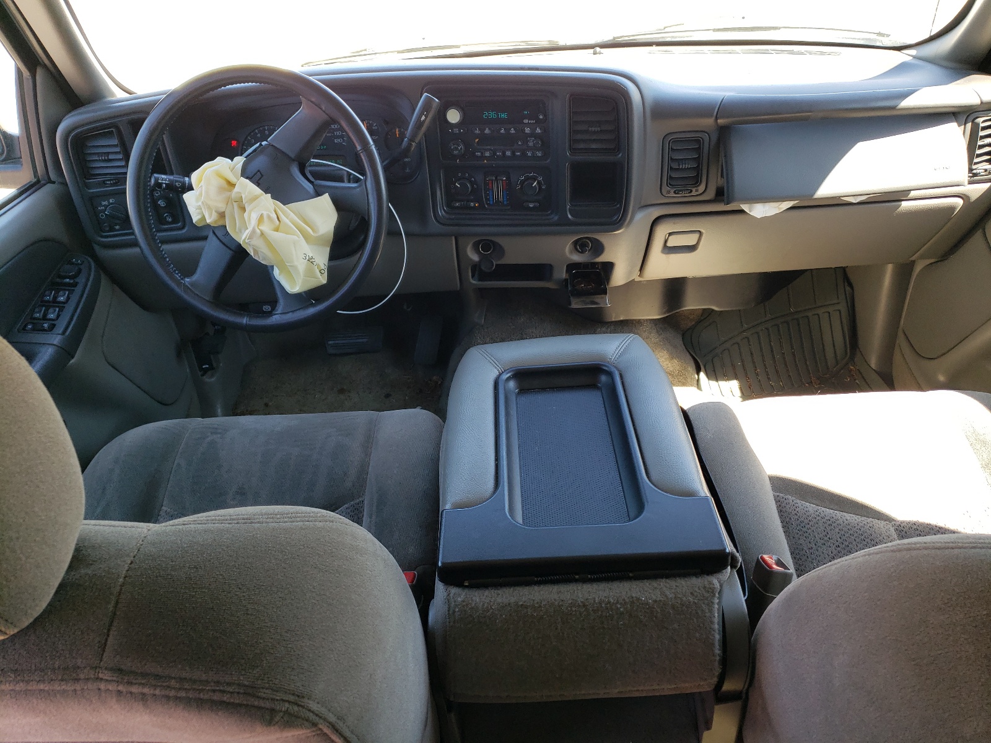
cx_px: 496
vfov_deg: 53.1
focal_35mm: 26
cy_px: 372
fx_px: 744
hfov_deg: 67.3
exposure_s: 1/145
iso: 50
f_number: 1.5
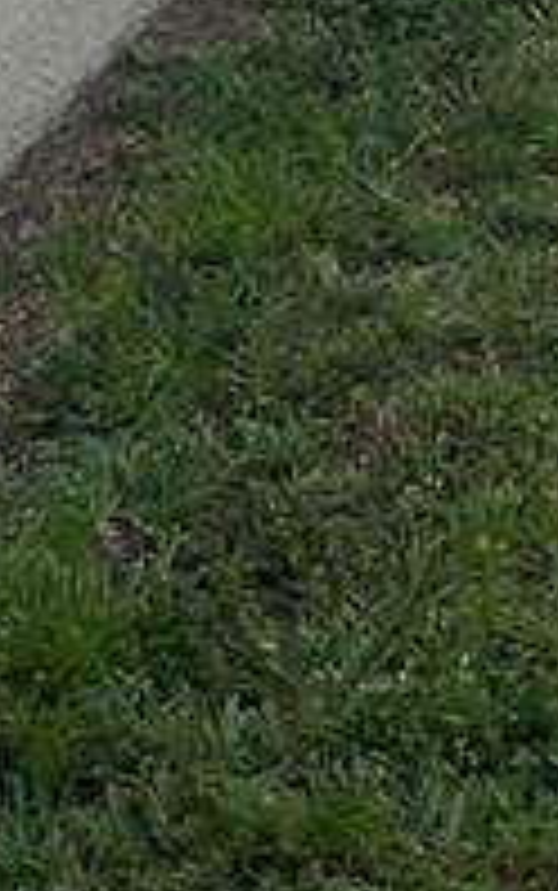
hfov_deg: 7.6
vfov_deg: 11.7
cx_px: 1102
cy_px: -644
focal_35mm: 167
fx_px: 4058
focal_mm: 4.2
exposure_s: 1/3509
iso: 32
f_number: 1.6
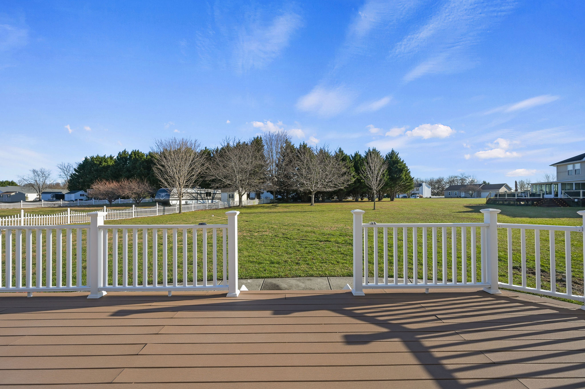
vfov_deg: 81.1
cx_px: 292
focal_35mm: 14
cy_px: 194
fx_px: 227
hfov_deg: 104.3
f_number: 8
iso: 320
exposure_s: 1/200
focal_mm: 14
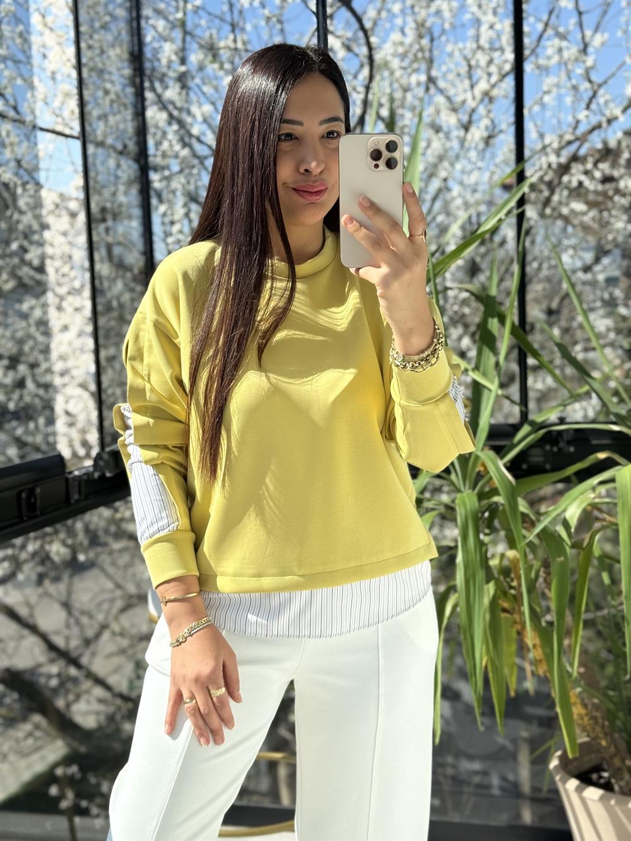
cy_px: 420
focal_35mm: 48
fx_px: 1166
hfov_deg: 30.3
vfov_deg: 39.7
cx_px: 316
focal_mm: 6.76
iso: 80
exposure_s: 1/1513
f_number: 1.78
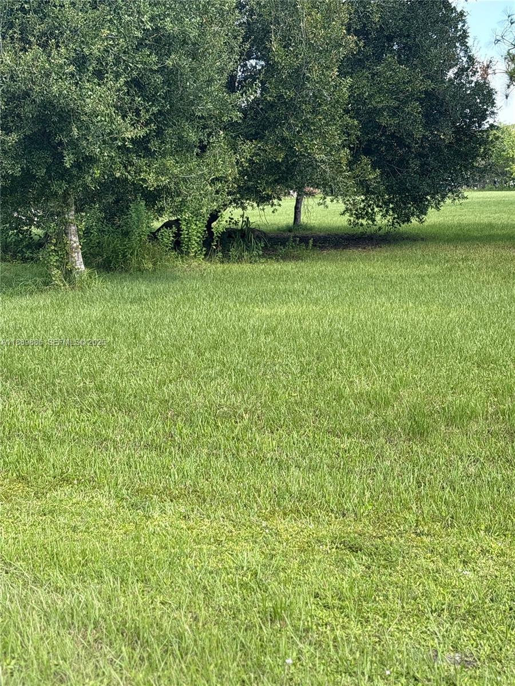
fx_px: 1032
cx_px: 258
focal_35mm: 52
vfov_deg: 36.8
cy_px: 343
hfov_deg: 28.0
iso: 40
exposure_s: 1/635
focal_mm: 5.96
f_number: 1.6
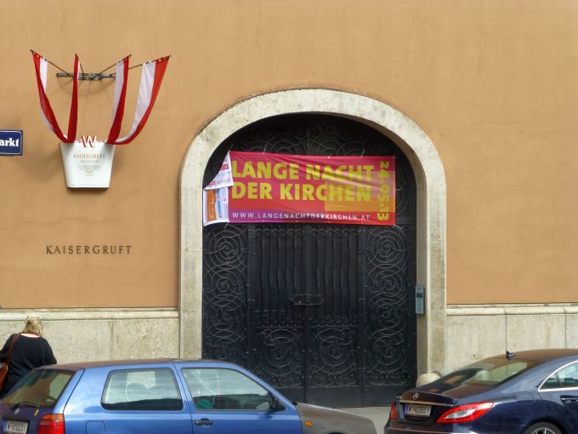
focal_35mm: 109
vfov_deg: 13.6
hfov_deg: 18.0
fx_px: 1820
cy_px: 217
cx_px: 289
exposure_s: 1/200
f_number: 5.3
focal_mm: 19.4
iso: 100
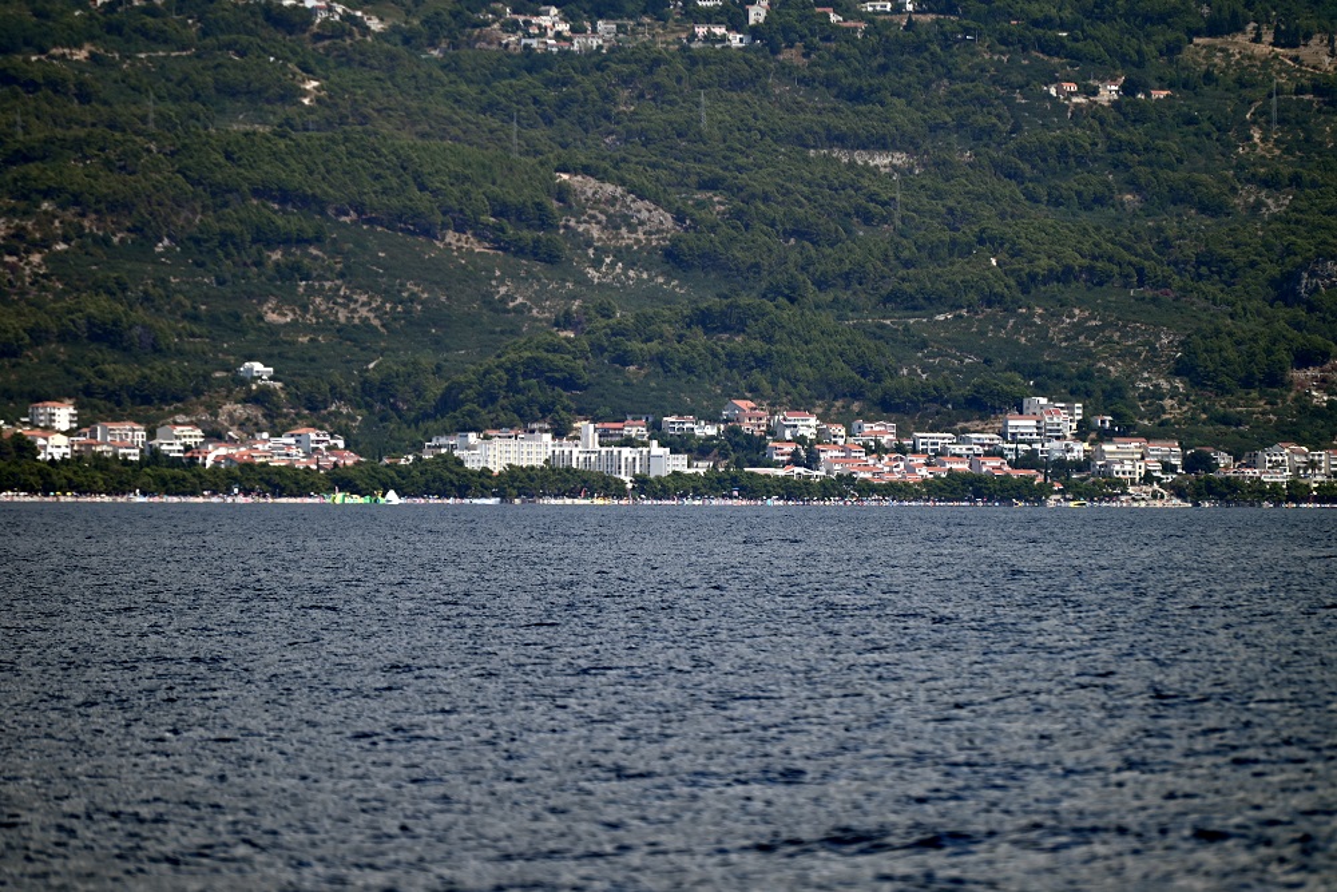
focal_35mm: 300
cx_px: 668
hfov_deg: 6.9
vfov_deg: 4.6
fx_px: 11143
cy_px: 446
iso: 100
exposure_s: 1/640
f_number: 5.6
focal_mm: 300
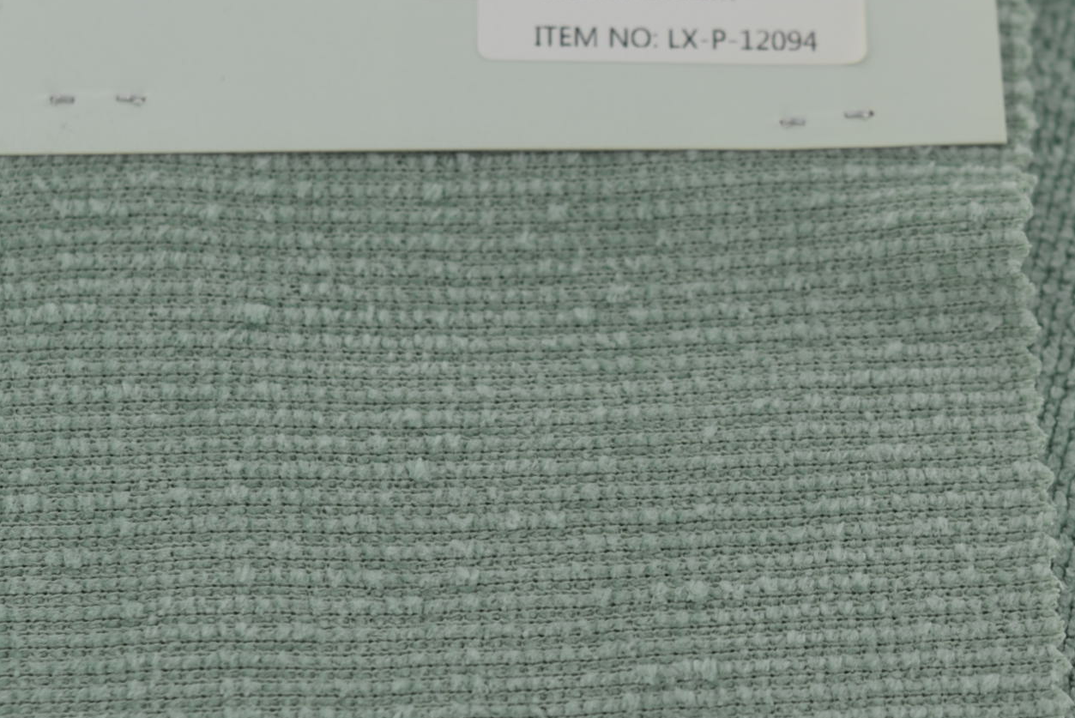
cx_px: 834
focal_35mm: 120
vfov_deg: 11.4
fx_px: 3585
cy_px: 329
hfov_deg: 16.9
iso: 100
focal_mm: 50
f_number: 3.5
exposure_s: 1/250
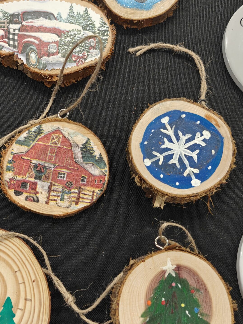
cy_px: 157
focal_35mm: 41
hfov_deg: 34.8
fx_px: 384
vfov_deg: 45.8
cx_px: 79
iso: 400
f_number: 1.6
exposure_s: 1/120
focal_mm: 6.06
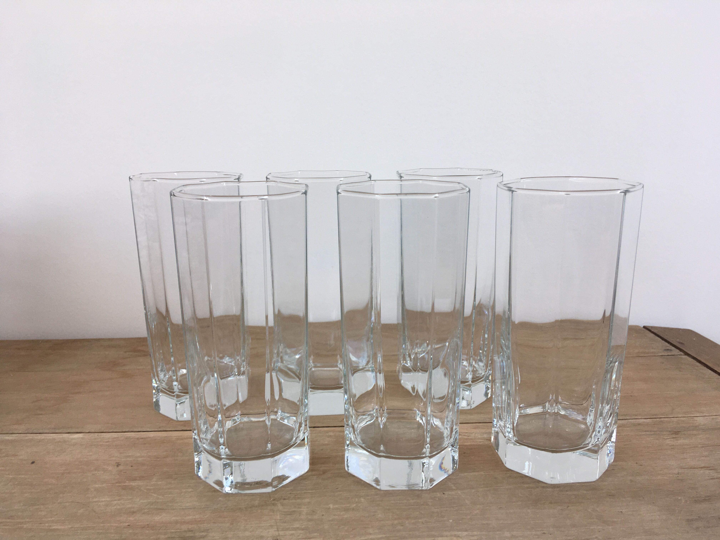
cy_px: 270
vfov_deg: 48.2
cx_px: 360
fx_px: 603
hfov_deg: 61.7
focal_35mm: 29
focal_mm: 4.15
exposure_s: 1/100
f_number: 2.2
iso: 25
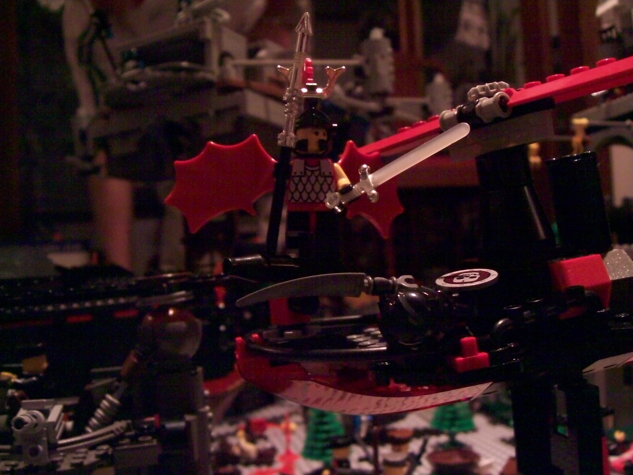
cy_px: 238
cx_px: 316
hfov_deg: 51.4
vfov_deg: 39.6
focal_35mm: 36
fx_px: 658
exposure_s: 1/8
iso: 160
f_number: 2.7
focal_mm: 6
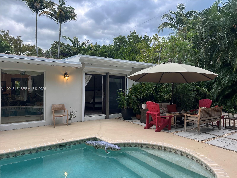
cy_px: 89
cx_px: 118
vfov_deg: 53.1
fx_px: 178
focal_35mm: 26
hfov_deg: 67.3
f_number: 1.5
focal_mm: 5.7
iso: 40
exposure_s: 1/165
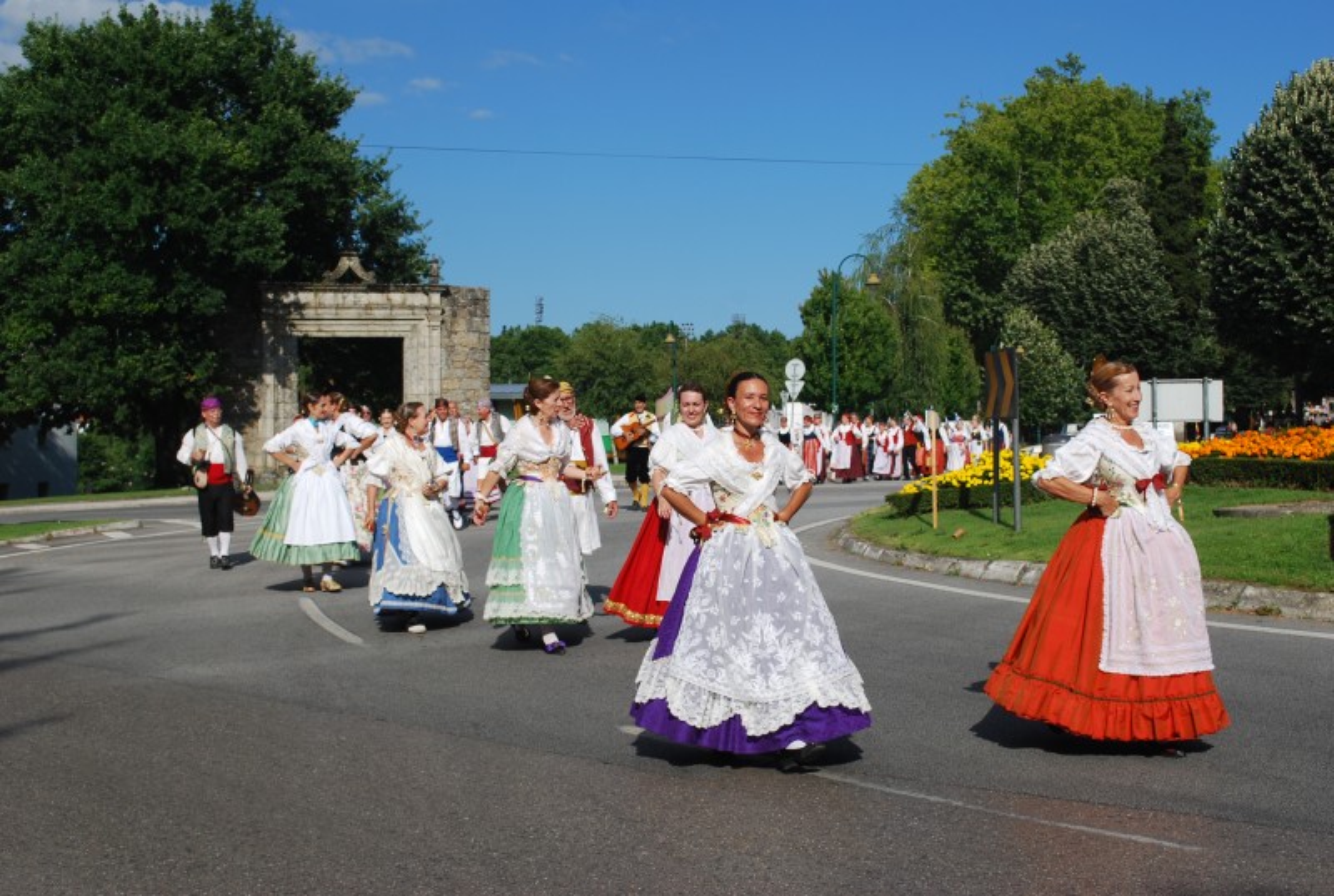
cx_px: 667
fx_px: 1671
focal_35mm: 45
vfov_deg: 30.0
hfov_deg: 43.5
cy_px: 448
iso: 100
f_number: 9
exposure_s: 1/320
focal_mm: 30
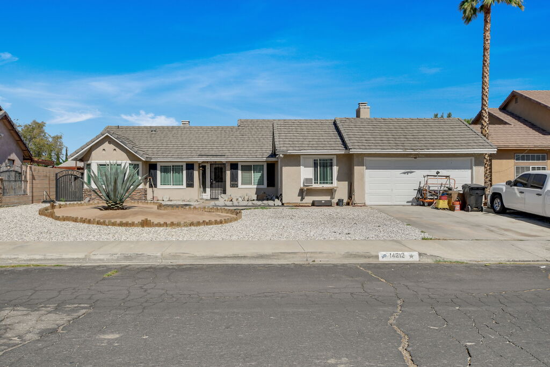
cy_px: 184
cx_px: 275
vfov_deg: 43.6
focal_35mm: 30
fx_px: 458
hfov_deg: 61.9
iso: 400
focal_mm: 20
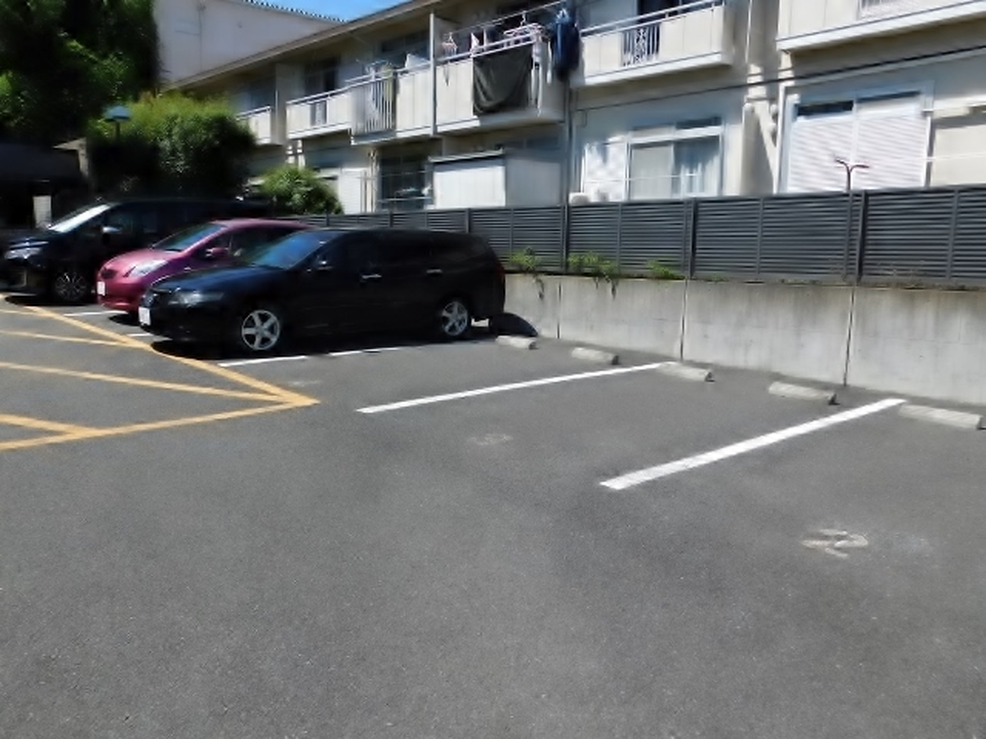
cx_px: 493
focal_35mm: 28
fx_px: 798
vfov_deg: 49.7
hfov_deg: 63.4
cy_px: 370
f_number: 3.2
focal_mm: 4.9
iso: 125
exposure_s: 1/1250
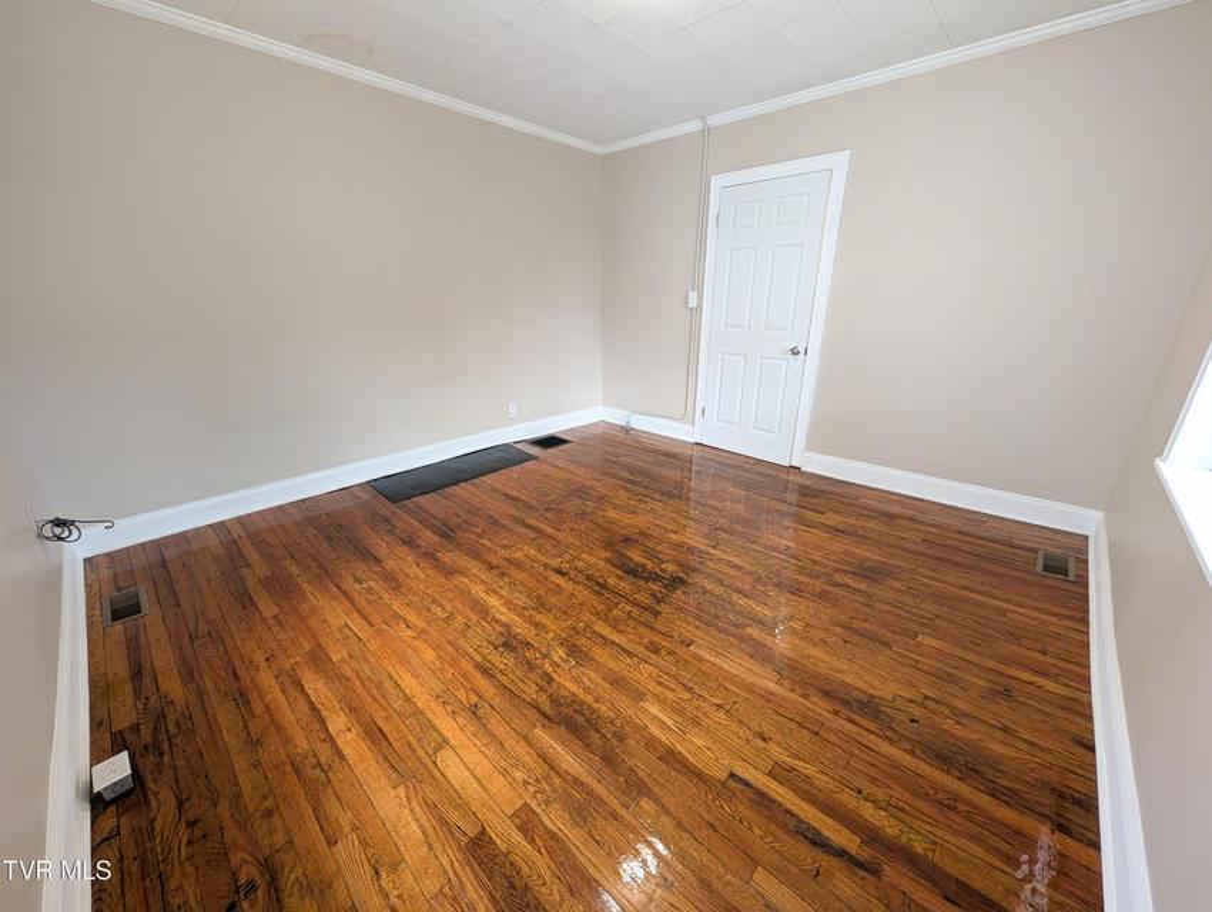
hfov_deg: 110.5
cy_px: 456
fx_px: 421
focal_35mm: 12
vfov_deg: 94.6
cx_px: 606
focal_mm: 2.02
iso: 192
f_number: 1.7
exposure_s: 1/30
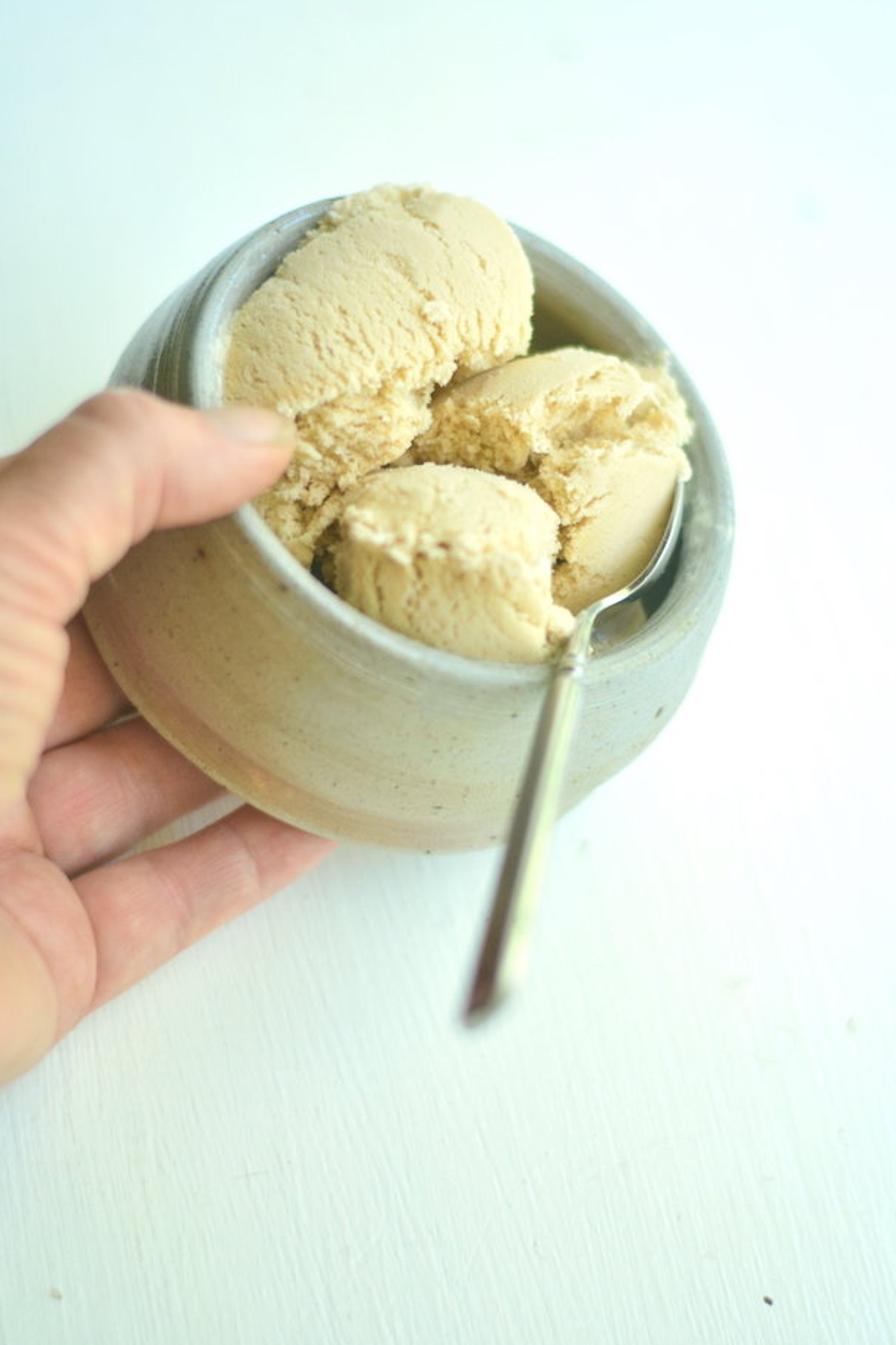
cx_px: 416
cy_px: 625
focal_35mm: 81
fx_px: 3025
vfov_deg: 25.1
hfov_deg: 16.8
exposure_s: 1/500
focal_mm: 50
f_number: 1.8
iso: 800
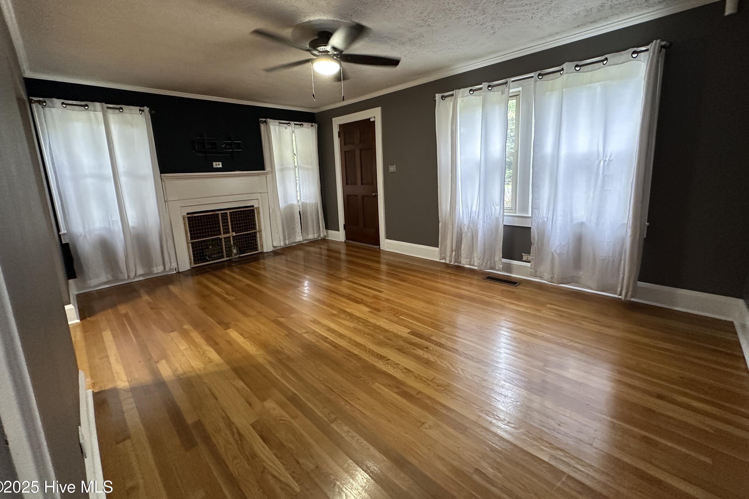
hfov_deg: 100.4
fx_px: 312
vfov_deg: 77.1
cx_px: 376
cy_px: 224
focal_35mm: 15
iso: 320
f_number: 2.2
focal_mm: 2.22
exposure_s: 1/60
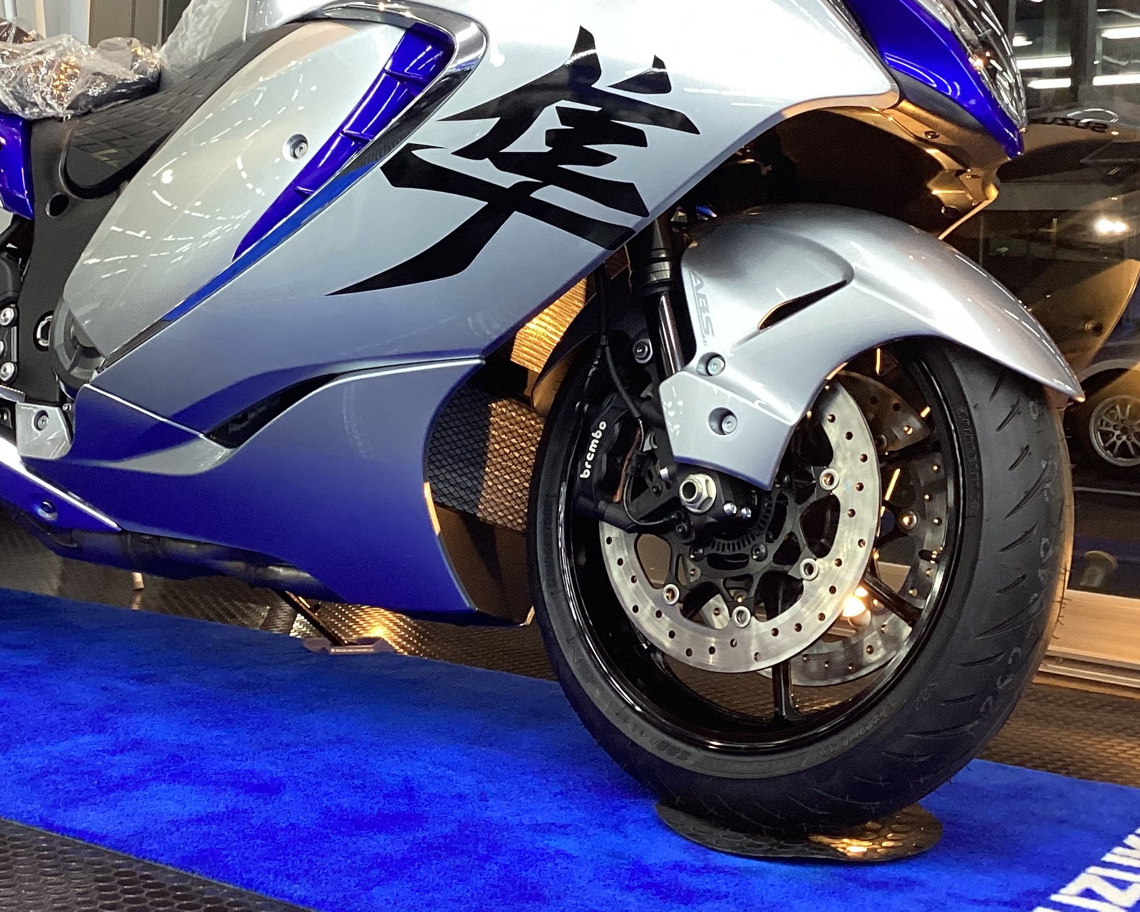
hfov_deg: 34.5
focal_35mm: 54
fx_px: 1822
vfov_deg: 27.7
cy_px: 234
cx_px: 414
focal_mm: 3.3
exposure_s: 1/60
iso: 125
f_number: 2.4
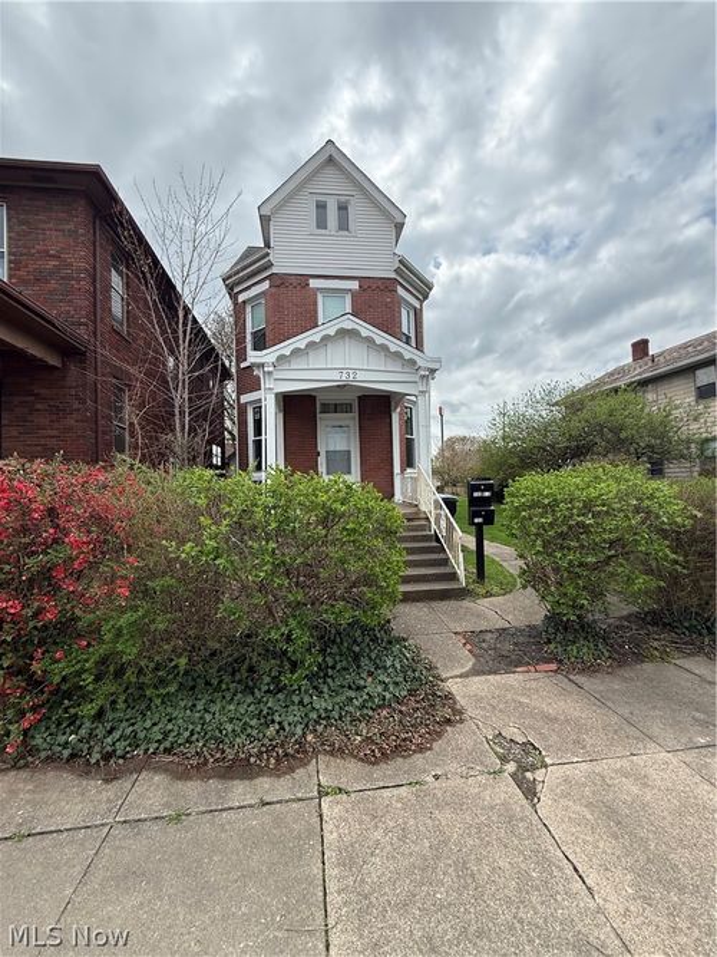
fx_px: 387
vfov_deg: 102.1
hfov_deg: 85.7
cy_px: 478
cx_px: 358
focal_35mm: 14
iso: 64
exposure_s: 1/1312
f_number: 2.2
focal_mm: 2.22
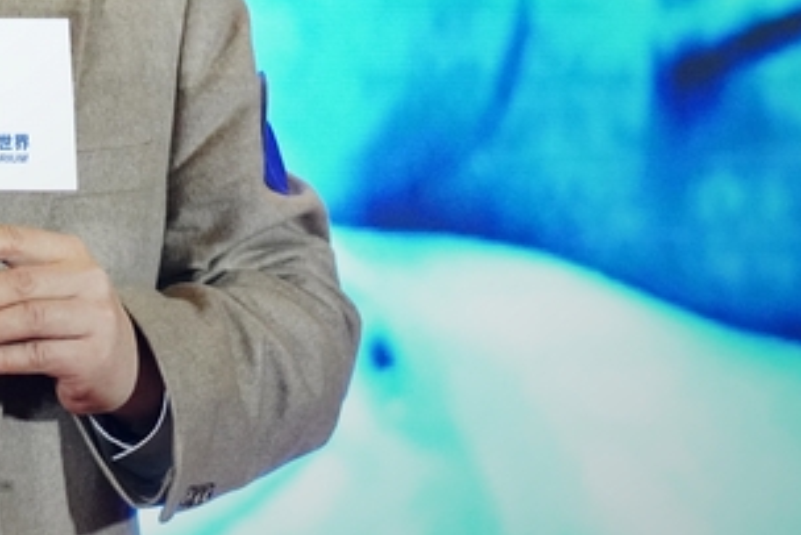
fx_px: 10017
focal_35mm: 450
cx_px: -290
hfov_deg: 4.6
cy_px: -116
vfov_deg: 3.1
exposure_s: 1/160
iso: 4000
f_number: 2.8
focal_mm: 110
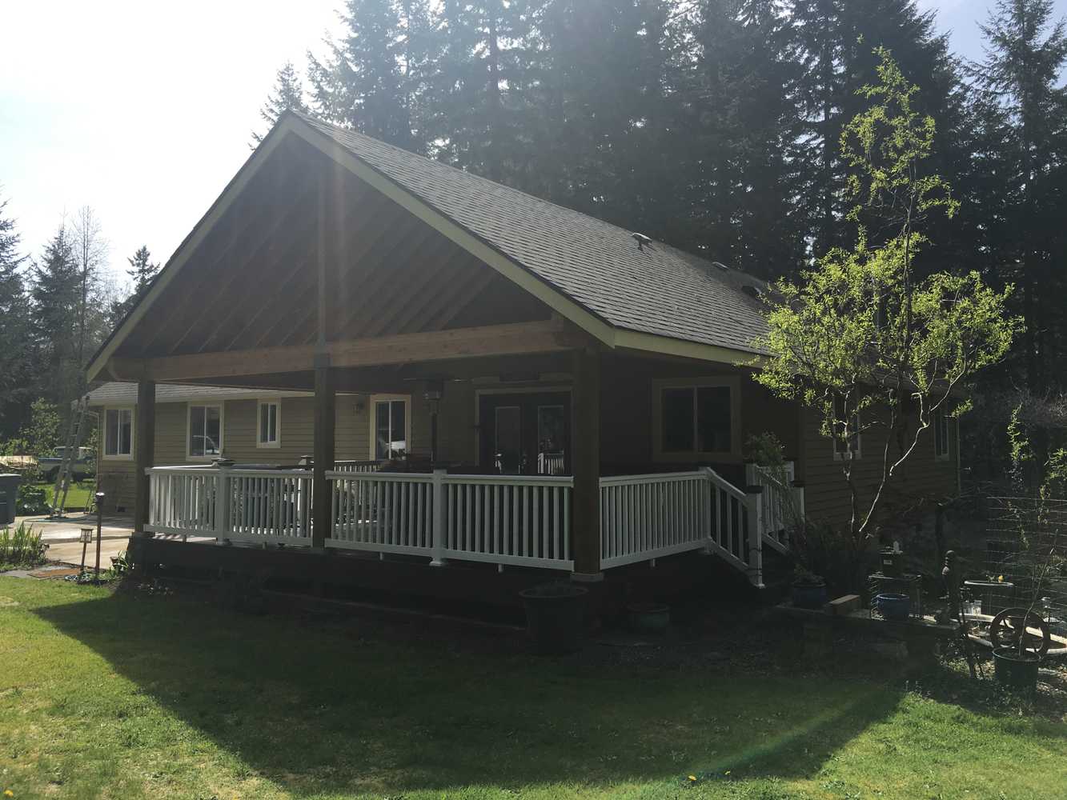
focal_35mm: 29
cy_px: 400
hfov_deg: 61.7
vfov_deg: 48.2
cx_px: 534
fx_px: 894
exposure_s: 1/1241
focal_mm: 4.15
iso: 25
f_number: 2.2
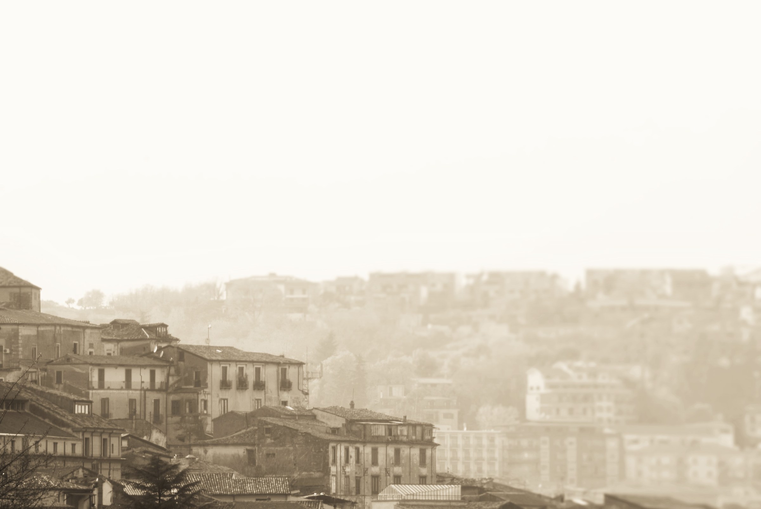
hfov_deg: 4.6
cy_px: 254
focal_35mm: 450
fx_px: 9523
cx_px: 380
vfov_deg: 3.1
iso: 100
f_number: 22
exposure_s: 1/10
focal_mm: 300
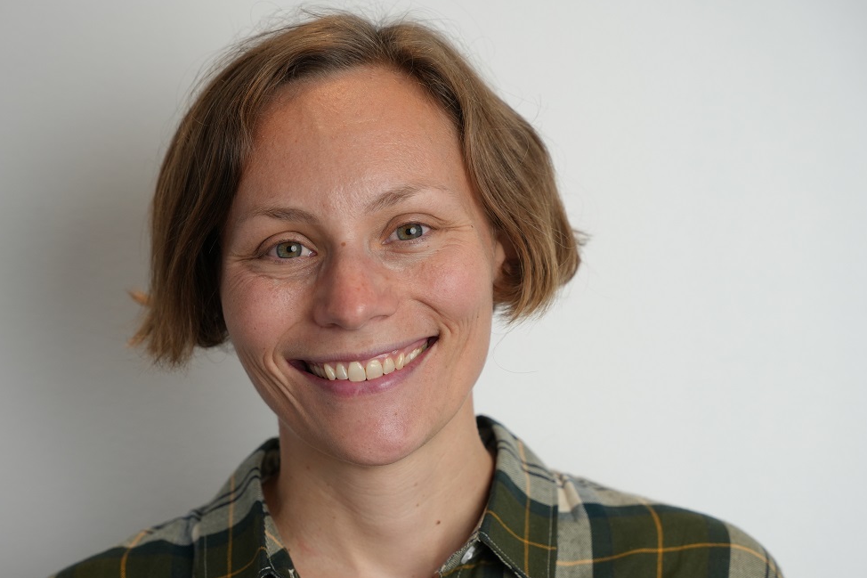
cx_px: 343
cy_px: 360
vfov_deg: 16.2
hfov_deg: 24.0
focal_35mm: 84
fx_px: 2032
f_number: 4
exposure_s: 1/160
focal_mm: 66.3
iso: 500
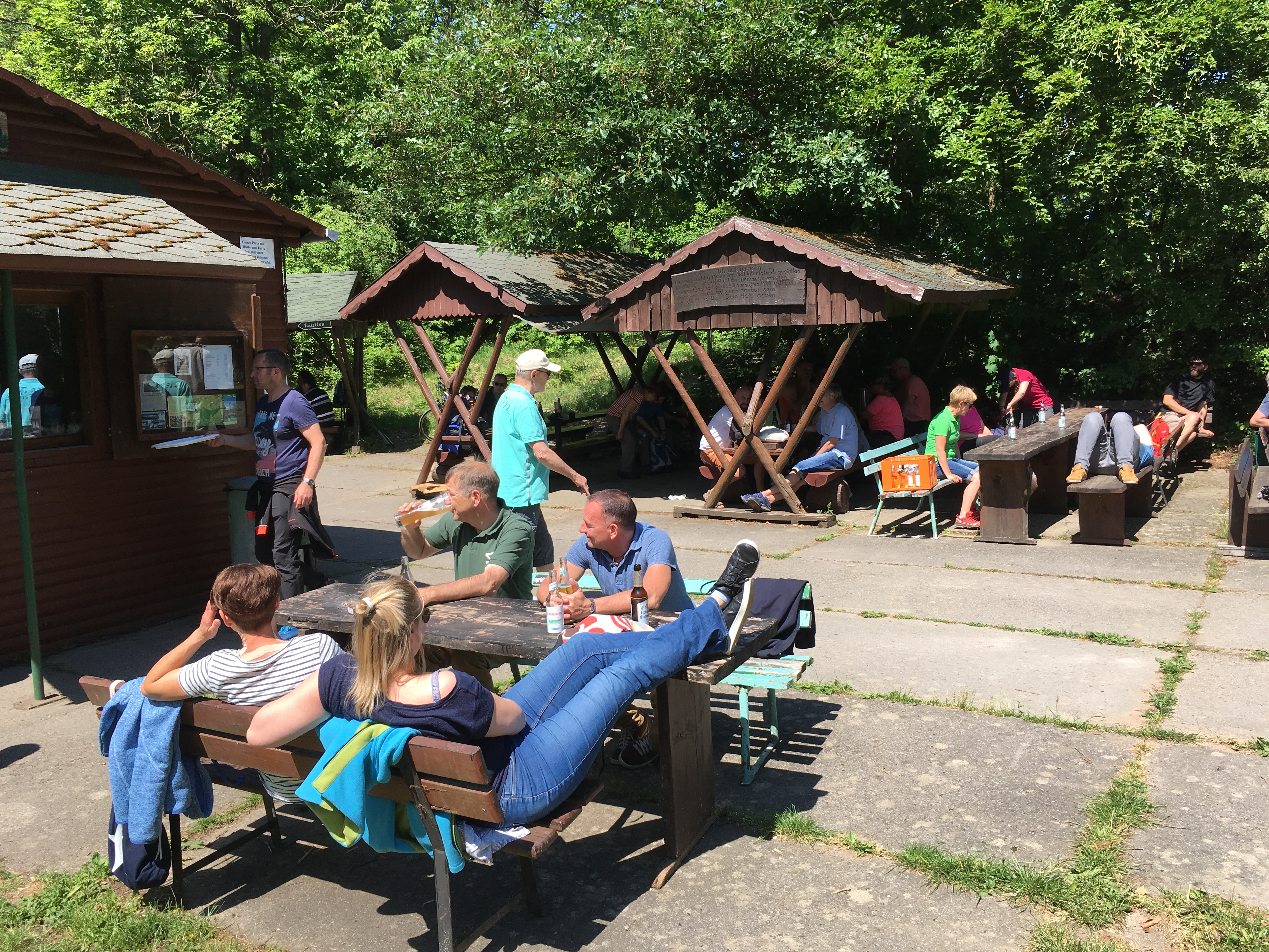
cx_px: 634
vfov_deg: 48.2
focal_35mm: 29
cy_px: 476
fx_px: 1063
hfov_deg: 61.7
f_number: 2.2
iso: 25
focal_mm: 4.15
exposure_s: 1/1040
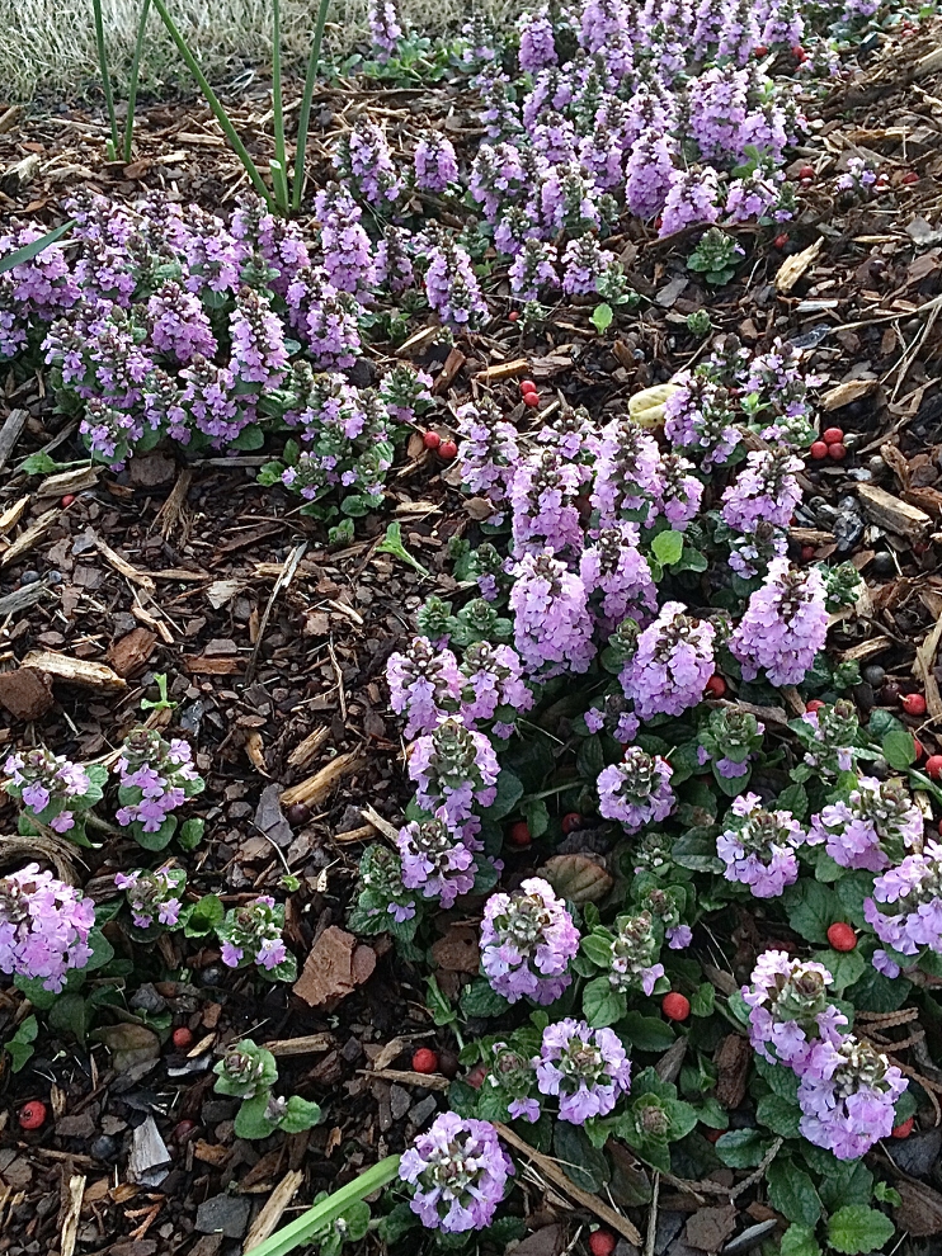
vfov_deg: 60.0
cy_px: 620
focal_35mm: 30
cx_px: 465
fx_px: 1089
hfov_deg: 46.8
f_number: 2.2
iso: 160
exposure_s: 1/30
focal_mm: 4.15
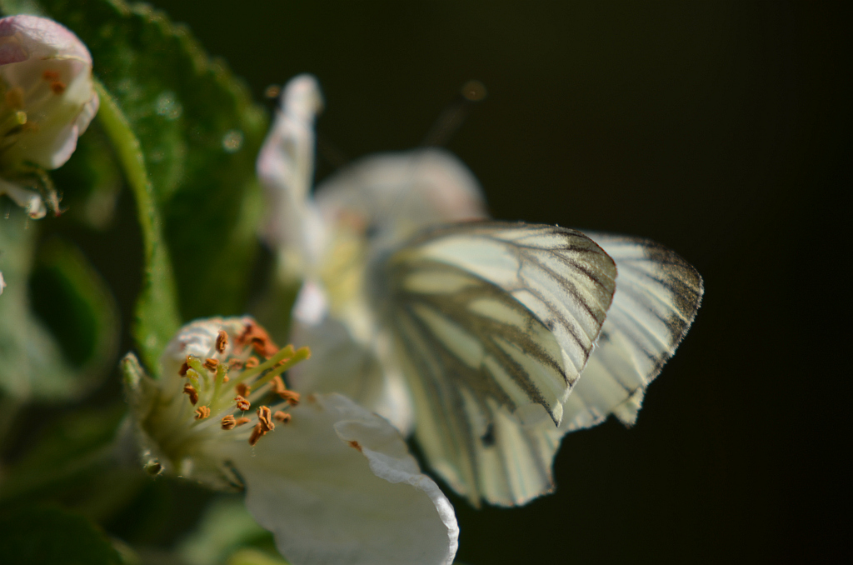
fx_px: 7093
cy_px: 282
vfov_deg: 4.6
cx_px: 426
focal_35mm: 300
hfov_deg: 6.9
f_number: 5.6
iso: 100
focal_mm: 200
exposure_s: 1/320
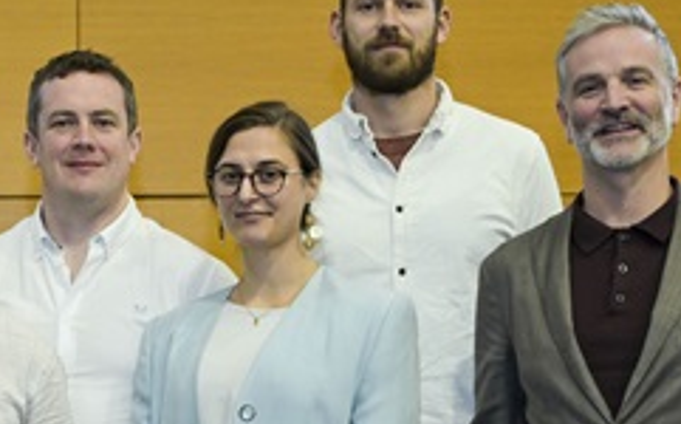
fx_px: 2262
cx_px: 79
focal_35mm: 122
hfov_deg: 16.9
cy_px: 589
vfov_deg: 10.4
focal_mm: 36
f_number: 3.5
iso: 1000
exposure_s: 1/100
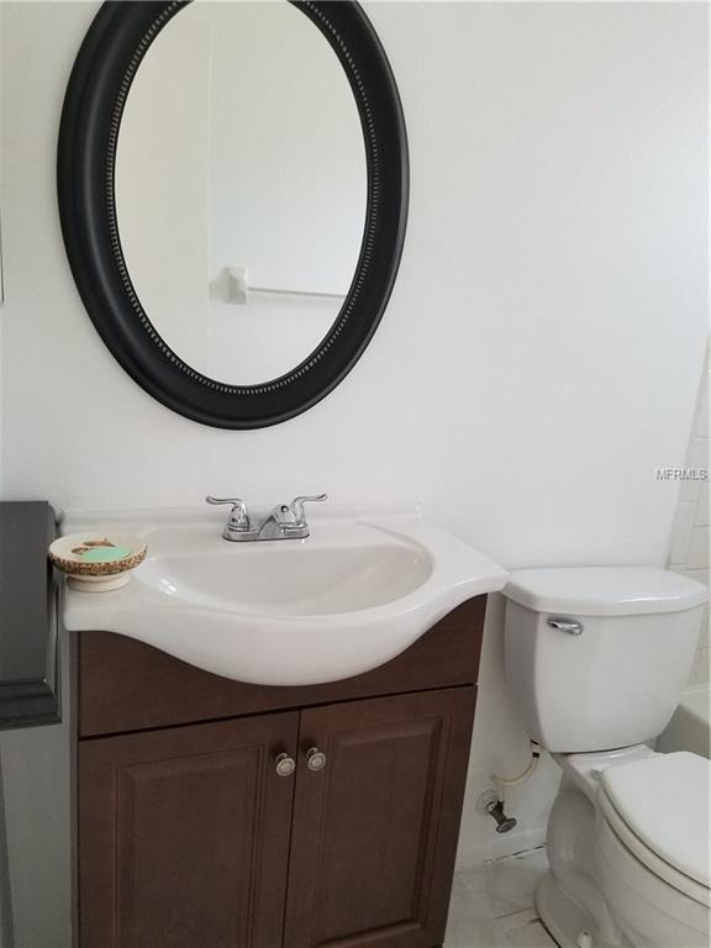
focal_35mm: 26
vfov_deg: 67.3
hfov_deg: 53.1
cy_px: 474
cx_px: 356
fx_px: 712
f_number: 1.7
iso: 160
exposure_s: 1/60
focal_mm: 4.2
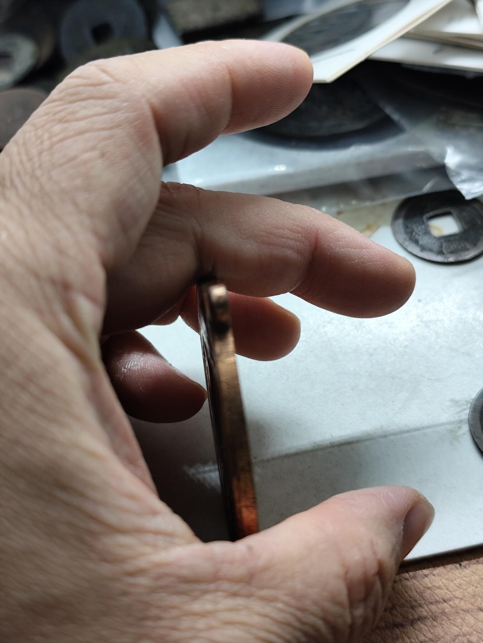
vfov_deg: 41.2
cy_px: 322
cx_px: 242
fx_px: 856
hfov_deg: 31.5
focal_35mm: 46
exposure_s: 1/50
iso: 160
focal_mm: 6.14
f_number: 1.65
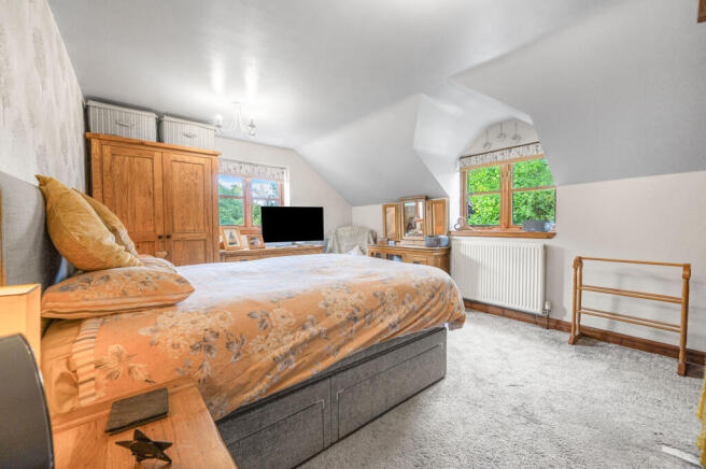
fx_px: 274
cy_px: 234
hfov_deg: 104.3
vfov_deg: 81.1
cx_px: 353
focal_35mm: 14
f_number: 7.1
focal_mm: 14
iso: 160
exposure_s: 1/30
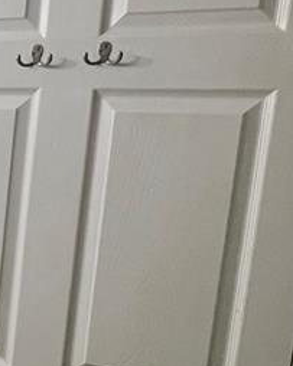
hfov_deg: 18.9
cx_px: -247
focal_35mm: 60
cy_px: 235
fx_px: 651
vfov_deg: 31.3
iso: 200
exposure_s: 1/120
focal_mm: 1.57
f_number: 1.8
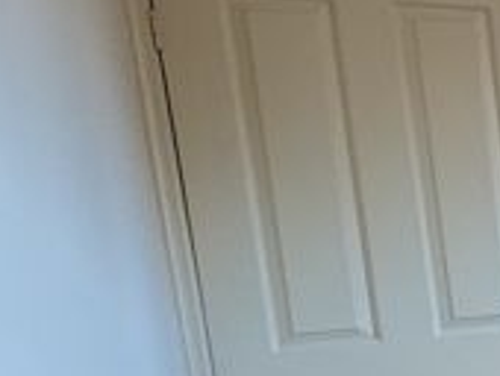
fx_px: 1070
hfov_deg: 13.8
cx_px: 1300
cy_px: 300
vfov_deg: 19.7
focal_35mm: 74
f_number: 2.2
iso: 100
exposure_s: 1/99
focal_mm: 2.22
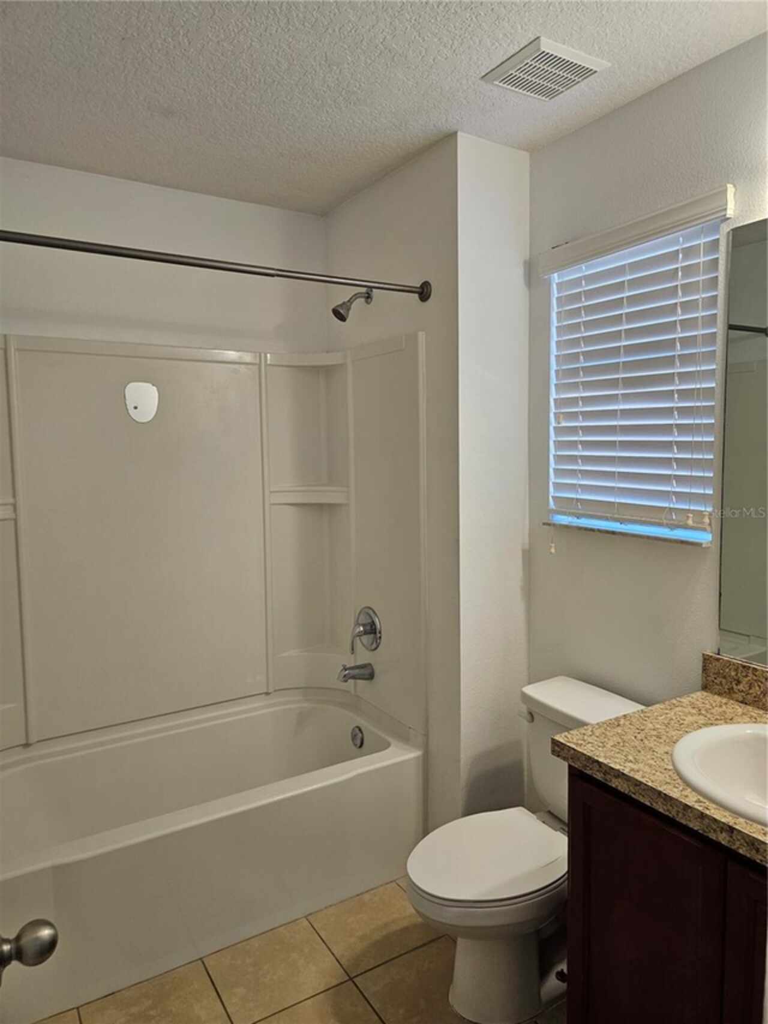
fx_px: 680
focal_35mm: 23
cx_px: 384
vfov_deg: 73.9
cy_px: 512
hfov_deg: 58.9
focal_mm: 6.3
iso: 160
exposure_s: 1/120
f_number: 1.7
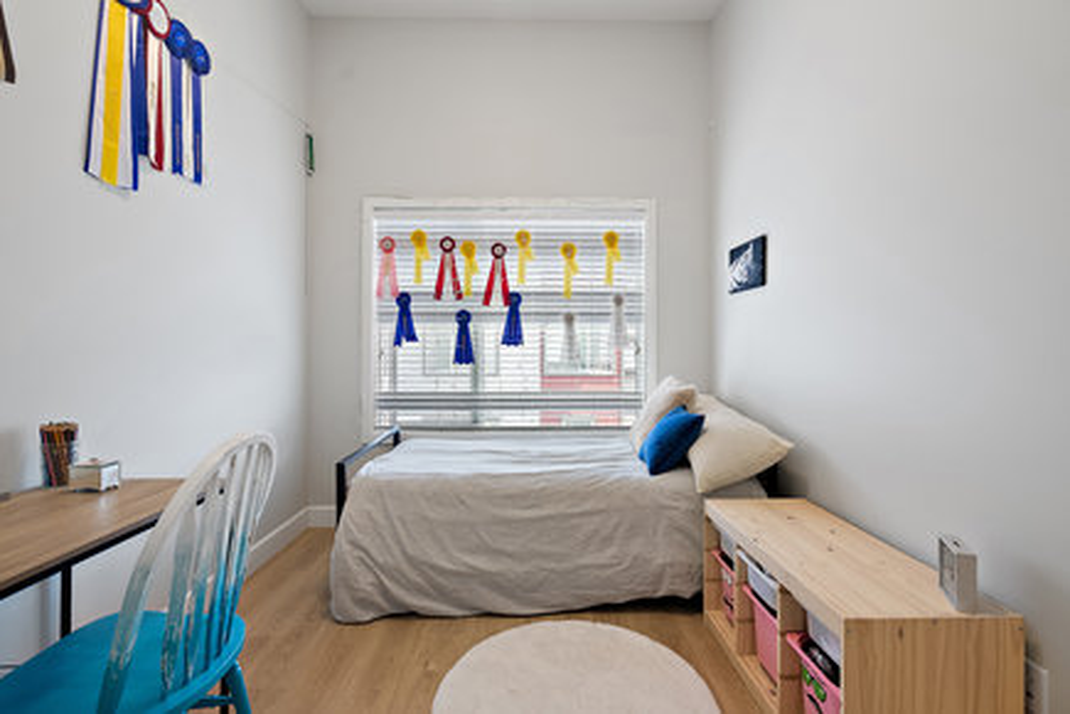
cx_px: 535
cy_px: 357
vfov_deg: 73.7
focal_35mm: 16
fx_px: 476
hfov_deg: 96.7
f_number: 6.3
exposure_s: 1/6
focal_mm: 16
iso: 320
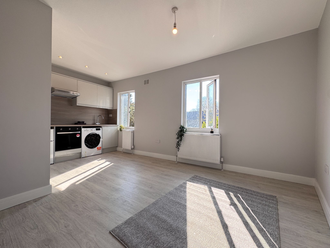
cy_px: 124
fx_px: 133
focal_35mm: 14
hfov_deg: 102.1
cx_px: 165
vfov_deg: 85.7
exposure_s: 1/215
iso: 40
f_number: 2.2
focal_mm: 2.22
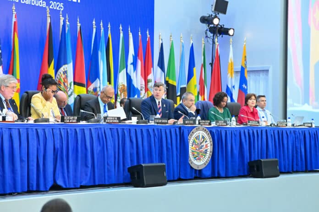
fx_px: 753
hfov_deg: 23.9
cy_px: 106
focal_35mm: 85
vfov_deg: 16.0
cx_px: 160
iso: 16000
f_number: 3.5
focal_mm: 85
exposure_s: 1/1600
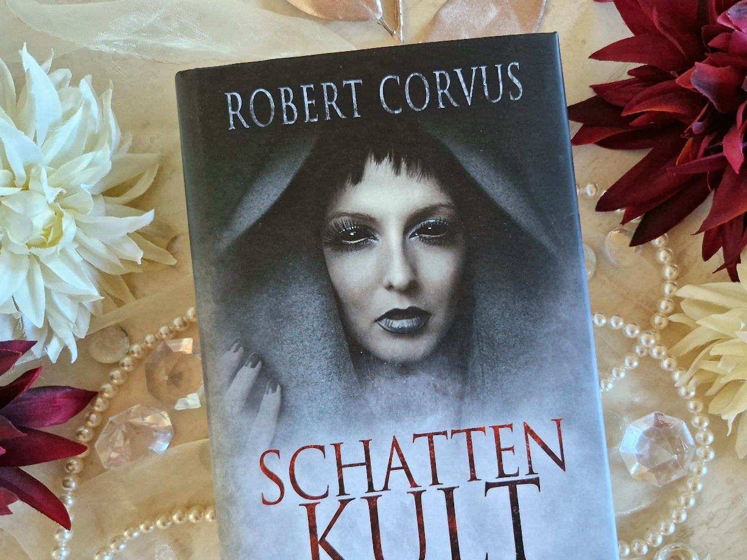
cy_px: 331
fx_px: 647
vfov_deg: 46.6
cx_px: 423
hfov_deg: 59.8
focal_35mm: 30
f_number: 1.8
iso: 320
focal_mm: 5.4
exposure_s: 1/100
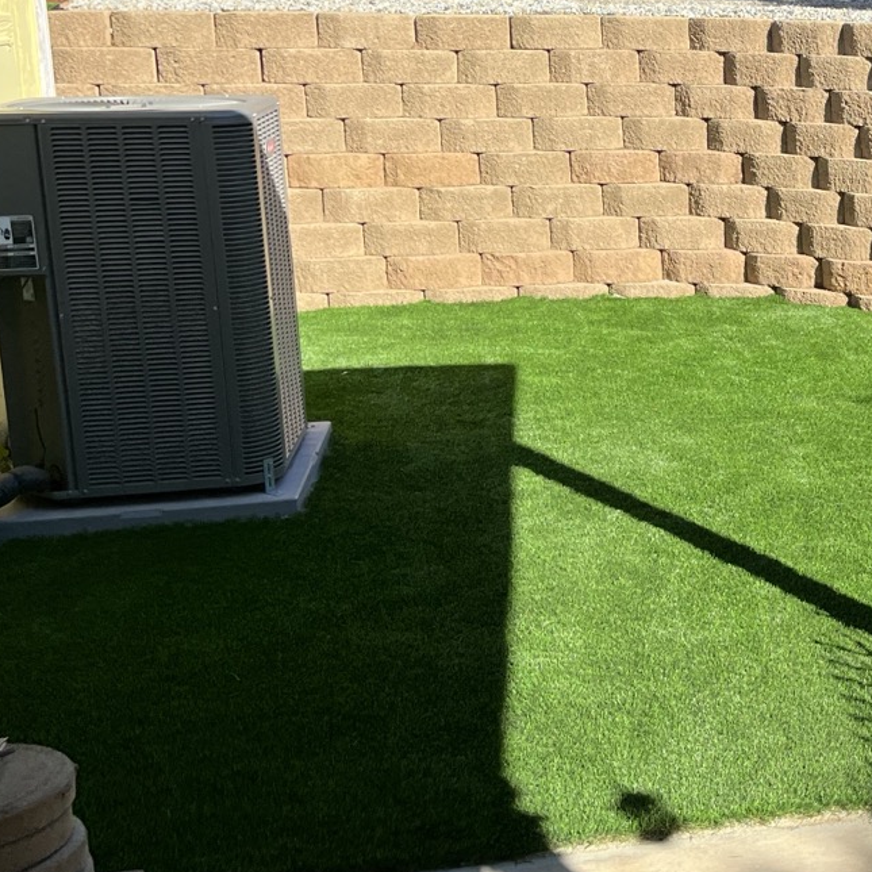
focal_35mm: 57
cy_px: 297
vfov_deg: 29.9
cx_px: 998
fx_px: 1624
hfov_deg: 27.1
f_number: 1.6
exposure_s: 1/1441
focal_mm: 5.1
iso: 50
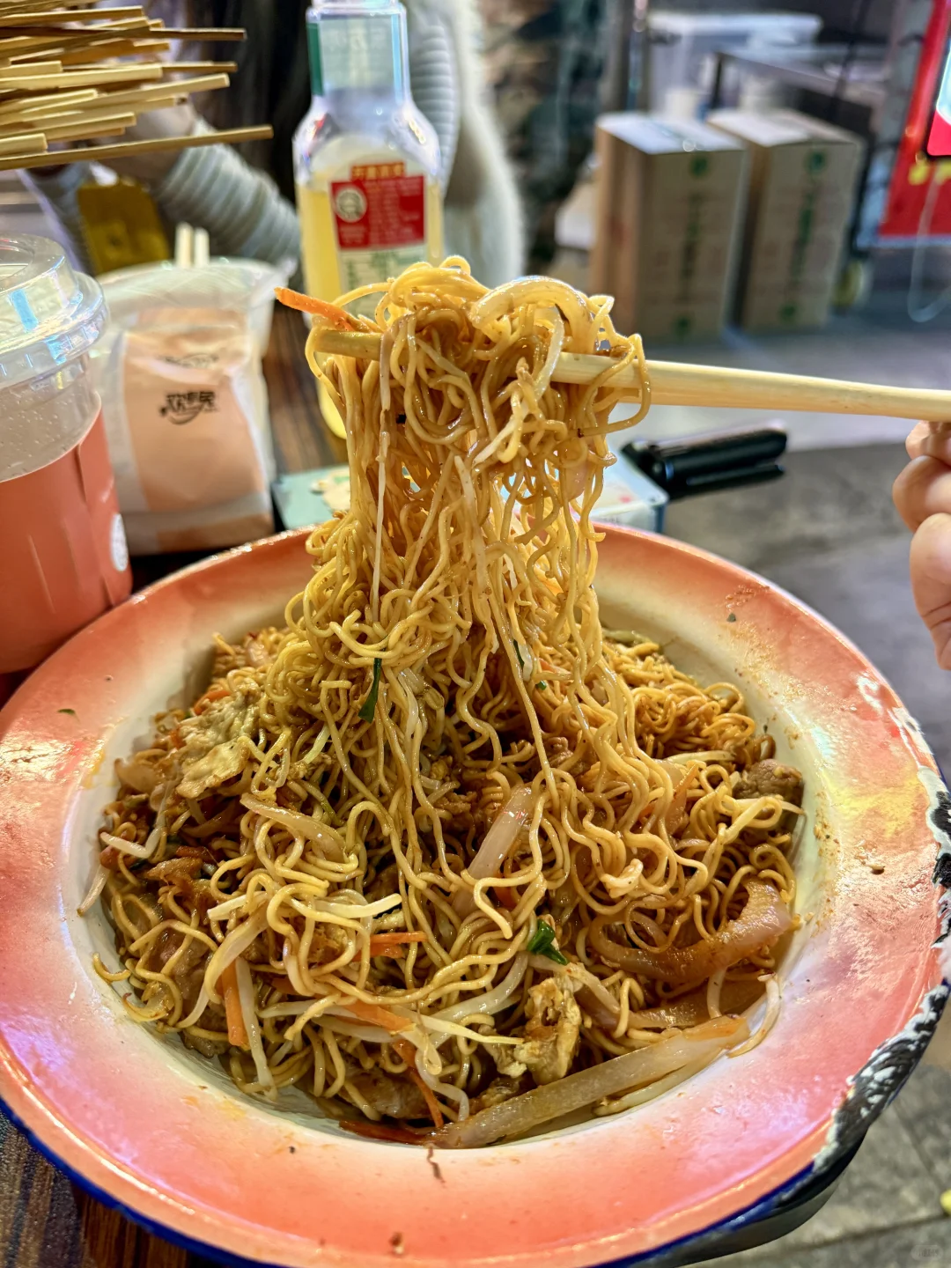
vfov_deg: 71.6
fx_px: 879
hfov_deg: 56.8
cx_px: 476
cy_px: 634
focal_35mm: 24
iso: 320
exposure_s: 1/50
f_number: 1.78
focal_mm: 6.76
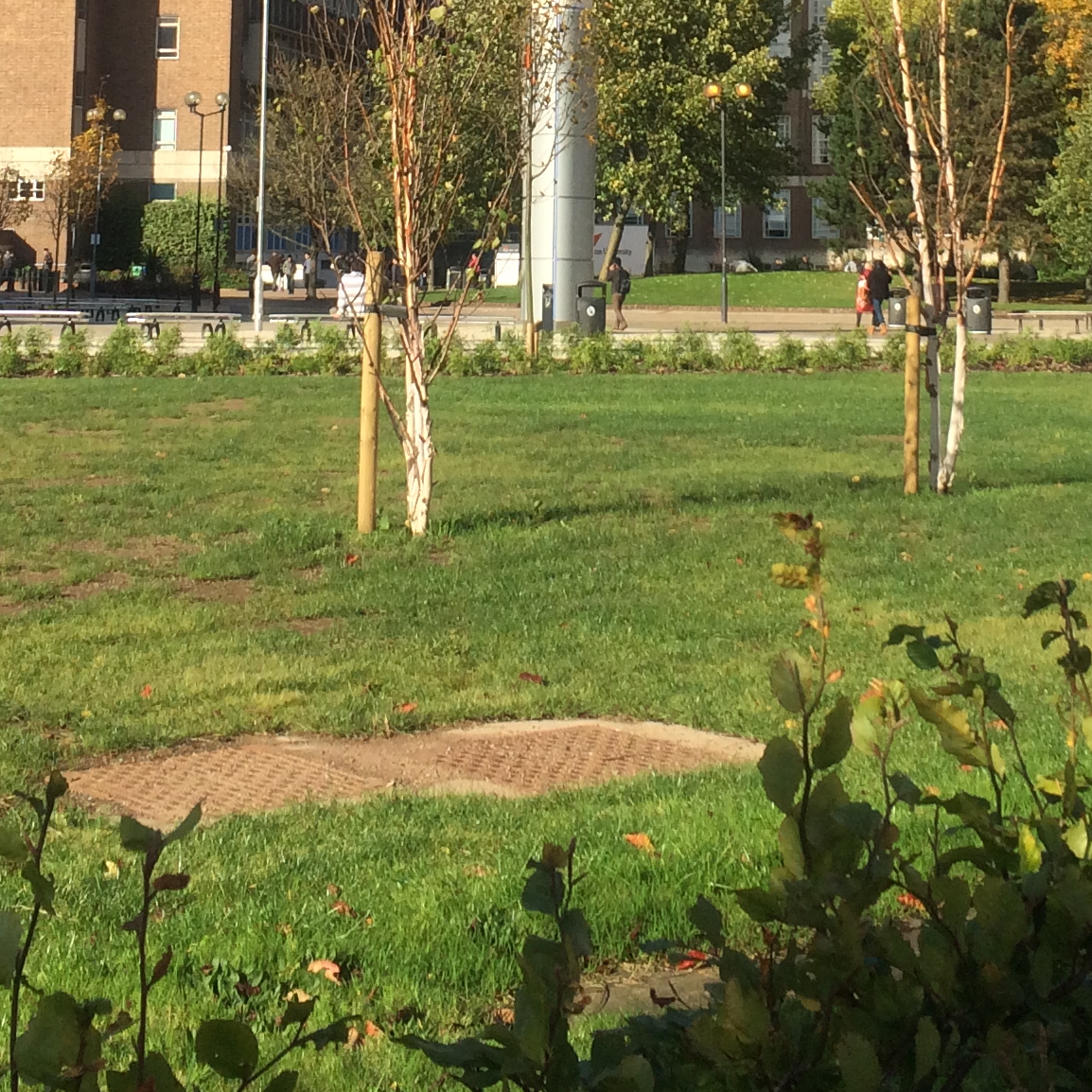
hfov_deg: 23.0
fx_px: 2677
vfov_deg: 22.0
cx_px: 678
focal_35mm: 75
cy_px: -47
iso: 40
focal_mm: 4.12
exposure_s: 1/1709
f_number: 2.2
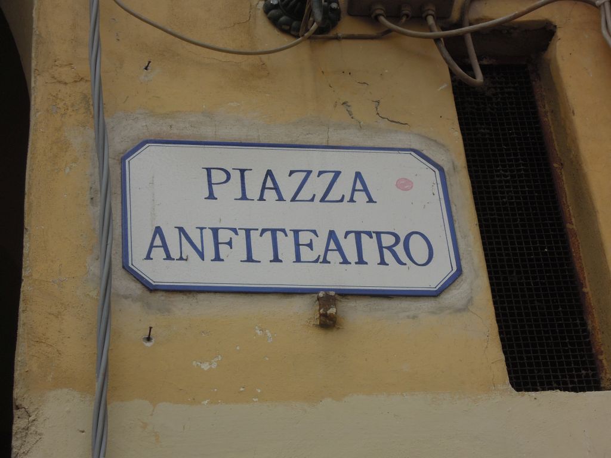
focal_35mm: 100
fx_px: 1765
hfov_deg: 19.6
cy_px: 229
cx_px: 306
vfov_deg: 14.8
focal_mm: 17.9
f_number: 5.5
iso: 160
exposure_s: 1/640
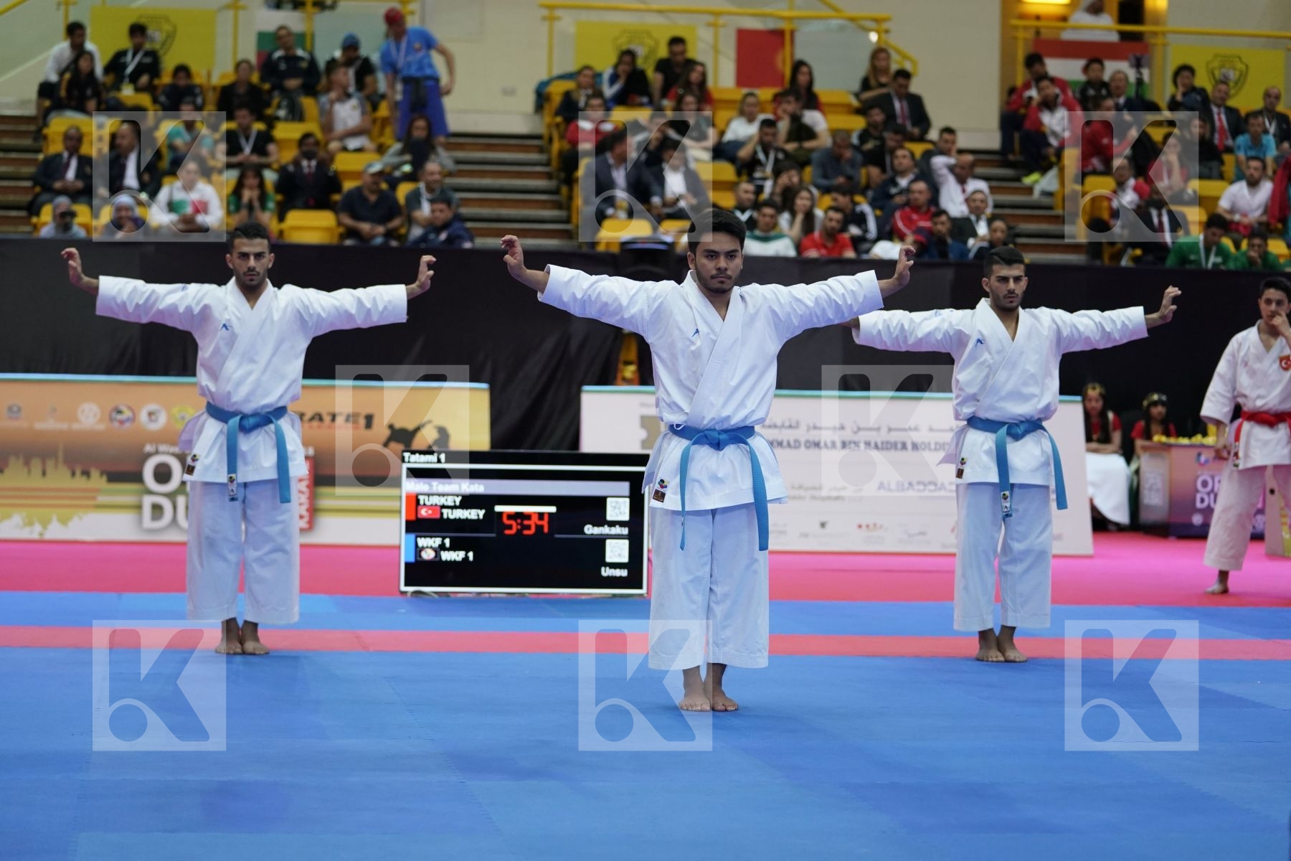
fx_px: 3120
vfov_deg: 15.7
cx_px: 646
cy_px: 430
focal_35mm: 87
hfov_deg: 23.4
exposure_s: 1/500
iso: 2000
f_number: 2.8
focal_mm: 87
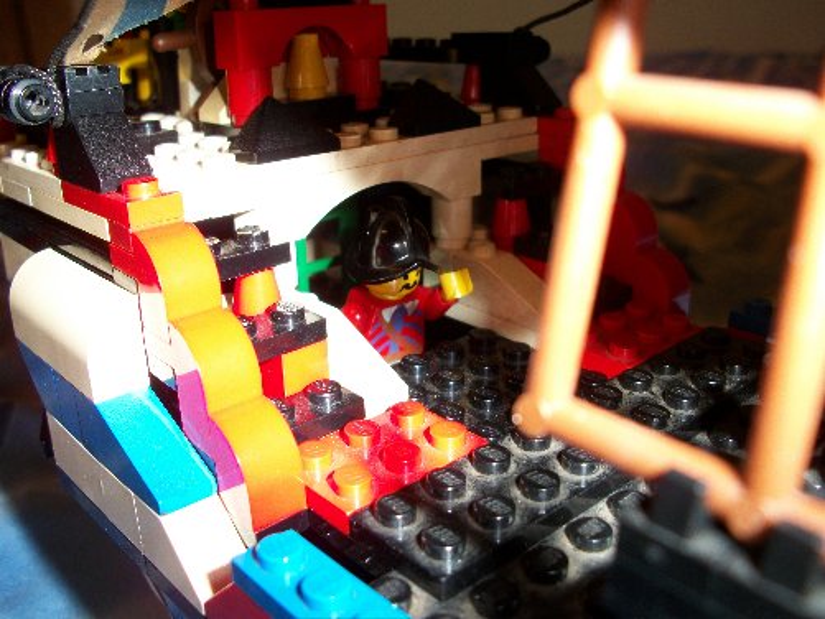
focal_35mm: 35
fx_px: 834
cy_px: 310
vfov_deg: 40.7
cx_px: 412
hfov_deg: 52.6
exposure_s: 1/60
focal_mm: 6.3
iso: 80
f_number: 3.1
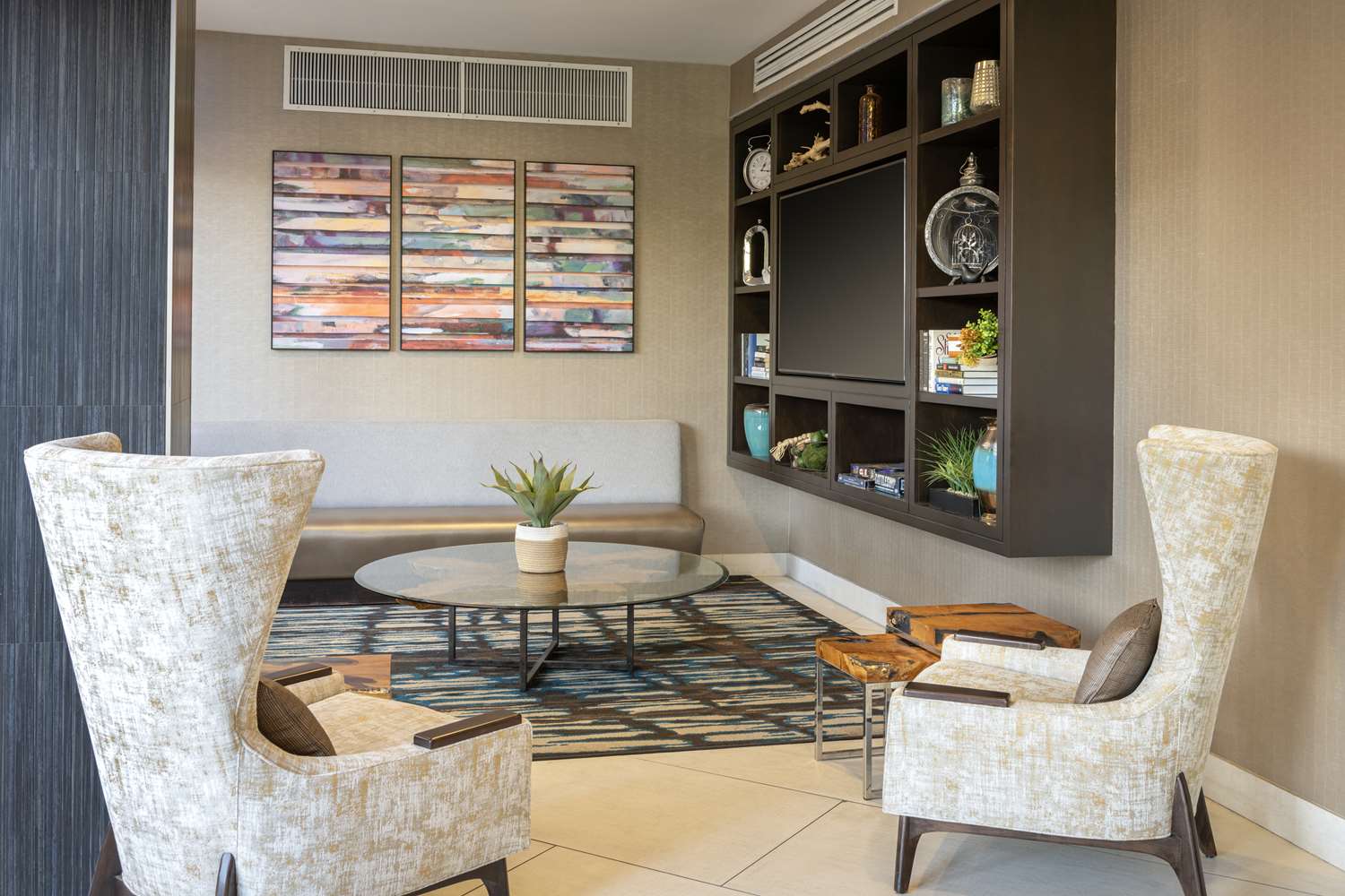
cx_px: 672
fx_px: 1308
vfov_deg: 37.9
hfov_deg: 54.4
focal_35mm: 35
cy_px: 448
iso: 125
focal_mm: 35
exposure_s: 1/1.25
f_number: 8
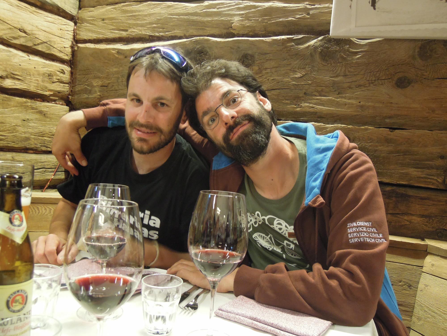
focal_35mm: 31
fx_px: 400
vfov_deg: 45.4
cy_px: 168
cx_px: 224
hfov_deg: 58.4
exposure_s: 1/13
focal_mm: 5.5
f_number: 3
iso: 560
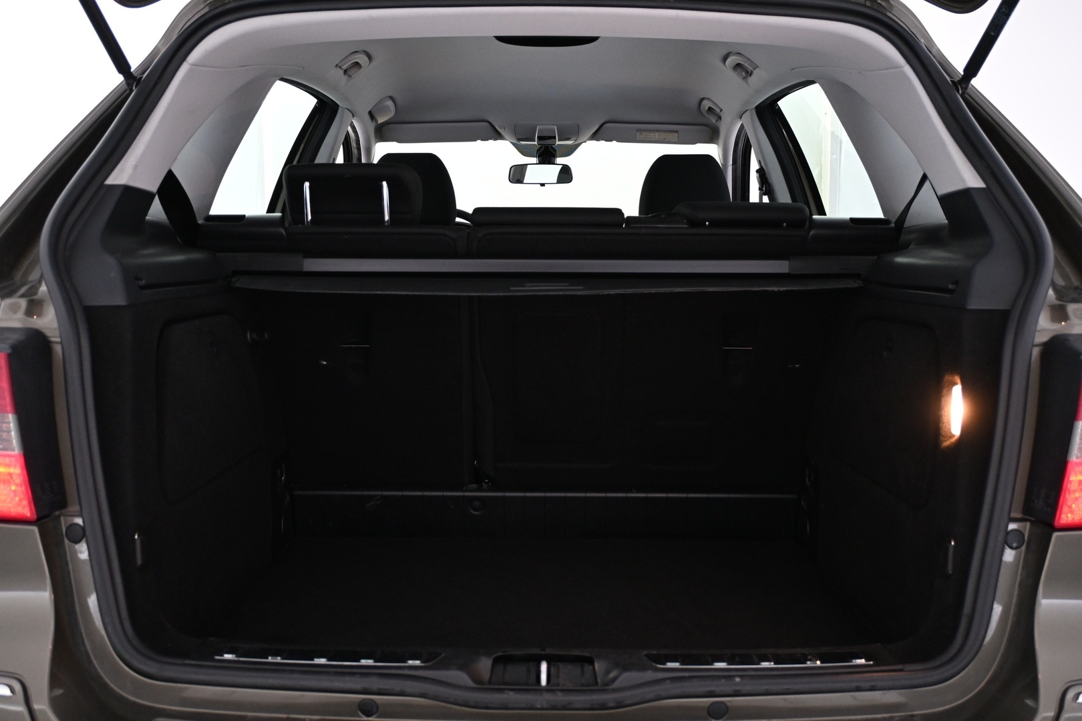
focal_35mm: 36
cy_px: 360
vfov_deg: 36.9
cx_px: 541
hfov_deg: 53.1
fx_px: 1082
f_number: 4.2
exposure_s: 1/40
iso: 1600
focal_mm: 24
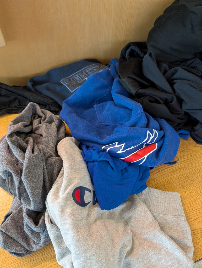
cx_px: 101
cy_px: 134
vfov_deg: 71.5
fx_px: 186
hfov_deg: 56.9
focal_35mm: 24
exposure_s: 1/60
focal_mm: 6.9
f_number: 1.68
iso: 721
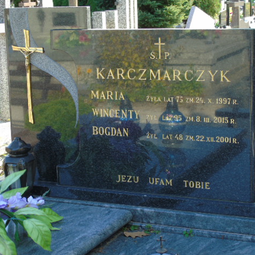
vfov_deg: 20.4
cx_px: 128
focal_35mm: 85
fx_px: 708
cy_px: 128
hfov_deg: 20.4
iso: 80
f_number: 4.7
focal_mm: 13
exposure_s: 1/60
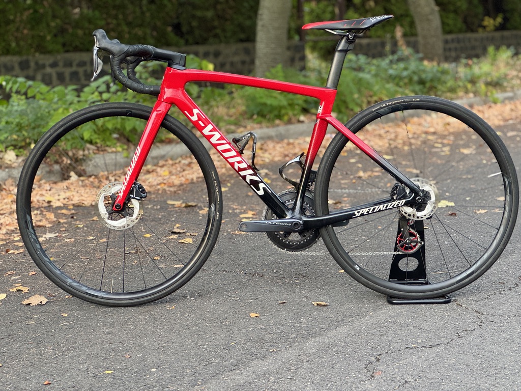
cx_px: 260
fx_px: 1159
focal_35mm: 77
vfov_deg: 19.1
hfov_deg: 25.3
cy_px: 196
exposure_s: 1/60
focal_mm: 9
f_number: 2.8
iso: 200
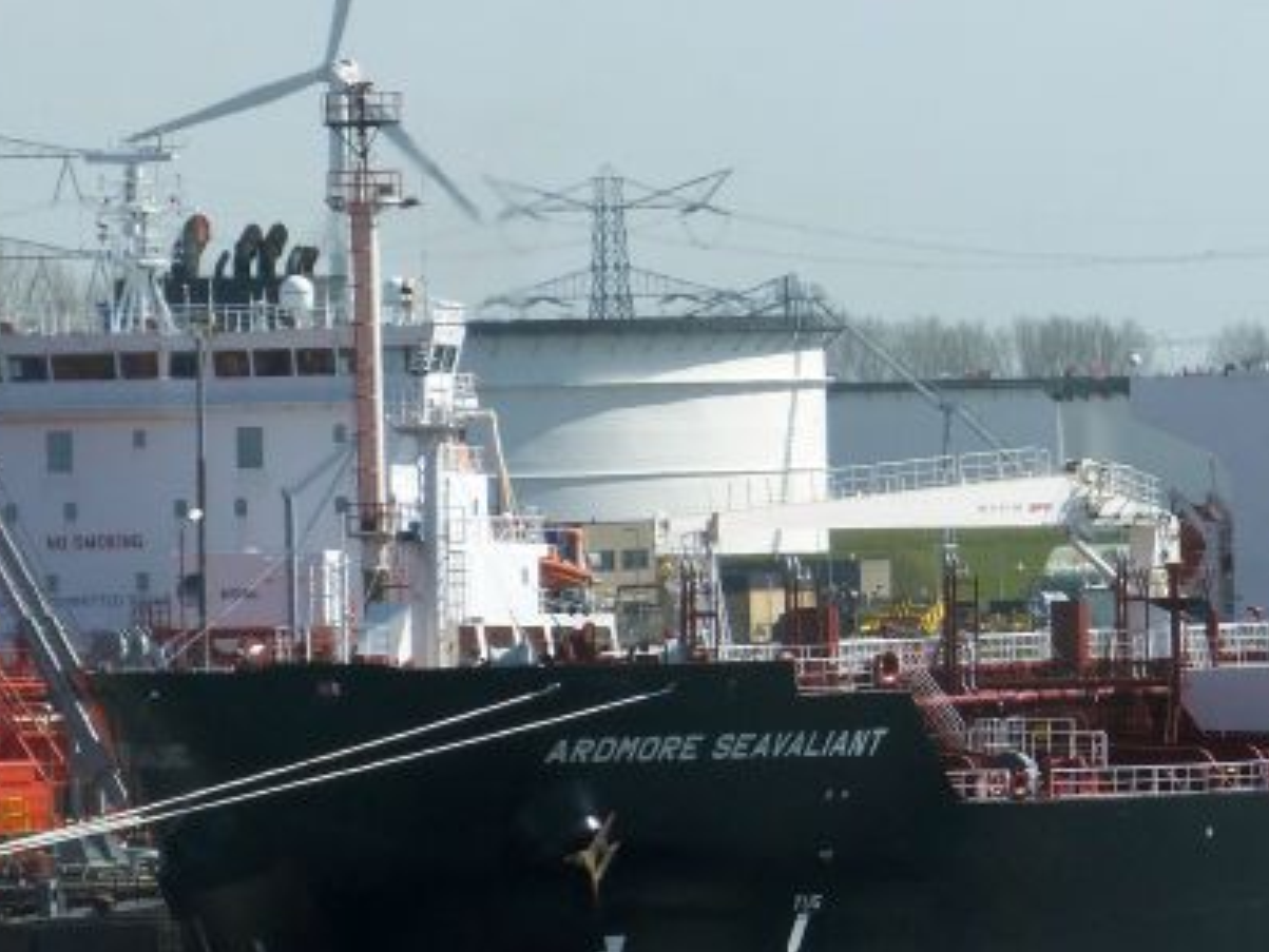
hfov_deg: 5.3
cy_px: 642
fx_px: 13751
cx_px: 1066
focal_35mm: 375
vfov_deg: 4.0
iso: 100
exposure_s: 1/640
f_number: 4
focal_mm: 33.9
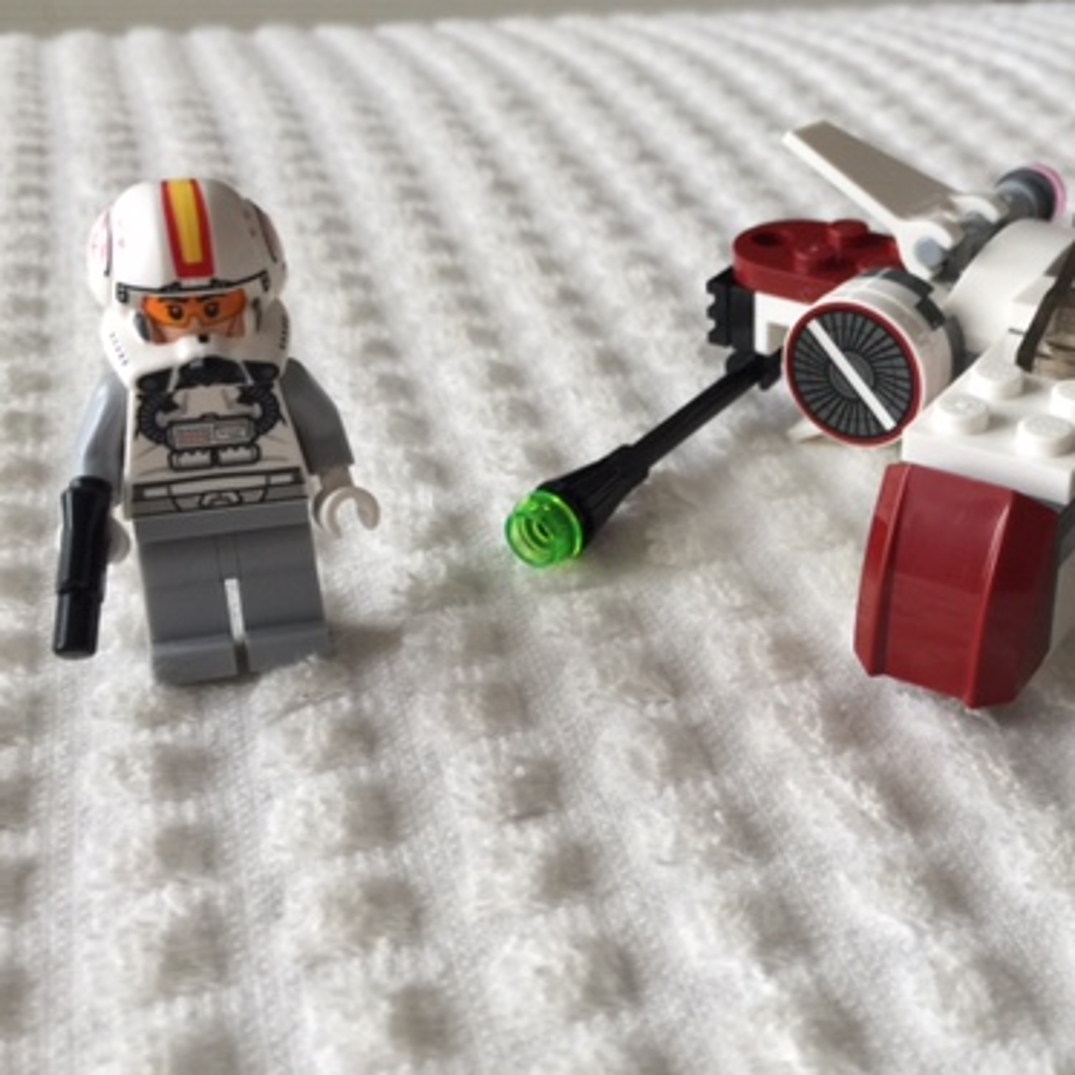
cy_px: 548
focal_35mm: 44
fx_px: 1546
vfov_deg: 38.3
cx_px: 801
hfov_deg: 37.4
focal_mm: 4.15
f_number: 2.2
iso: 40
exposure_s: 1/30
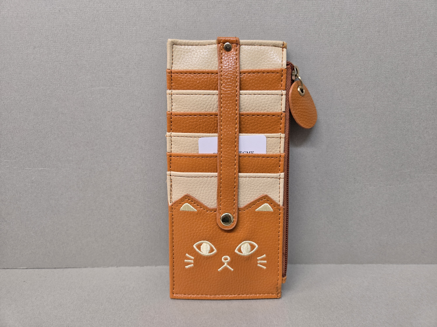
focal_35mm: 23
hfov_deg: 73.9
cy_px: 164
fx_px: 290
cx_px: 218
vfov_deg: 58.9
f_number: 1.8
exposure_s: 1/100
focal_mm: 5.4
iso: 250
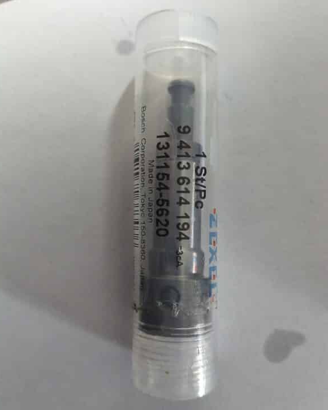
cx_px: 163
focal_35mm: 28
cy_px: 225
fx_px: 340
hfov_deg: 51.5
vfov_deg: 62.1
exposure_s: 1/50
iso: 1002
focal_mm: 4.81
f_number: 1.8
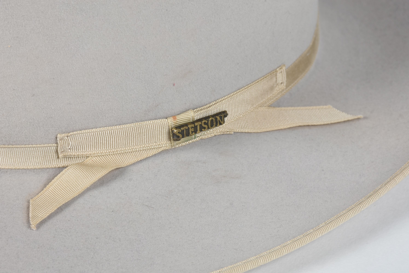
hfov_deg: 9.8
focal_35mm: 210
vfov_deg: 6.6
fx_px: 2388
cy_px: 136
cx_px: 204
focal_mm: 140
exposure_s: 1/125
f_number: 16
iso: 200
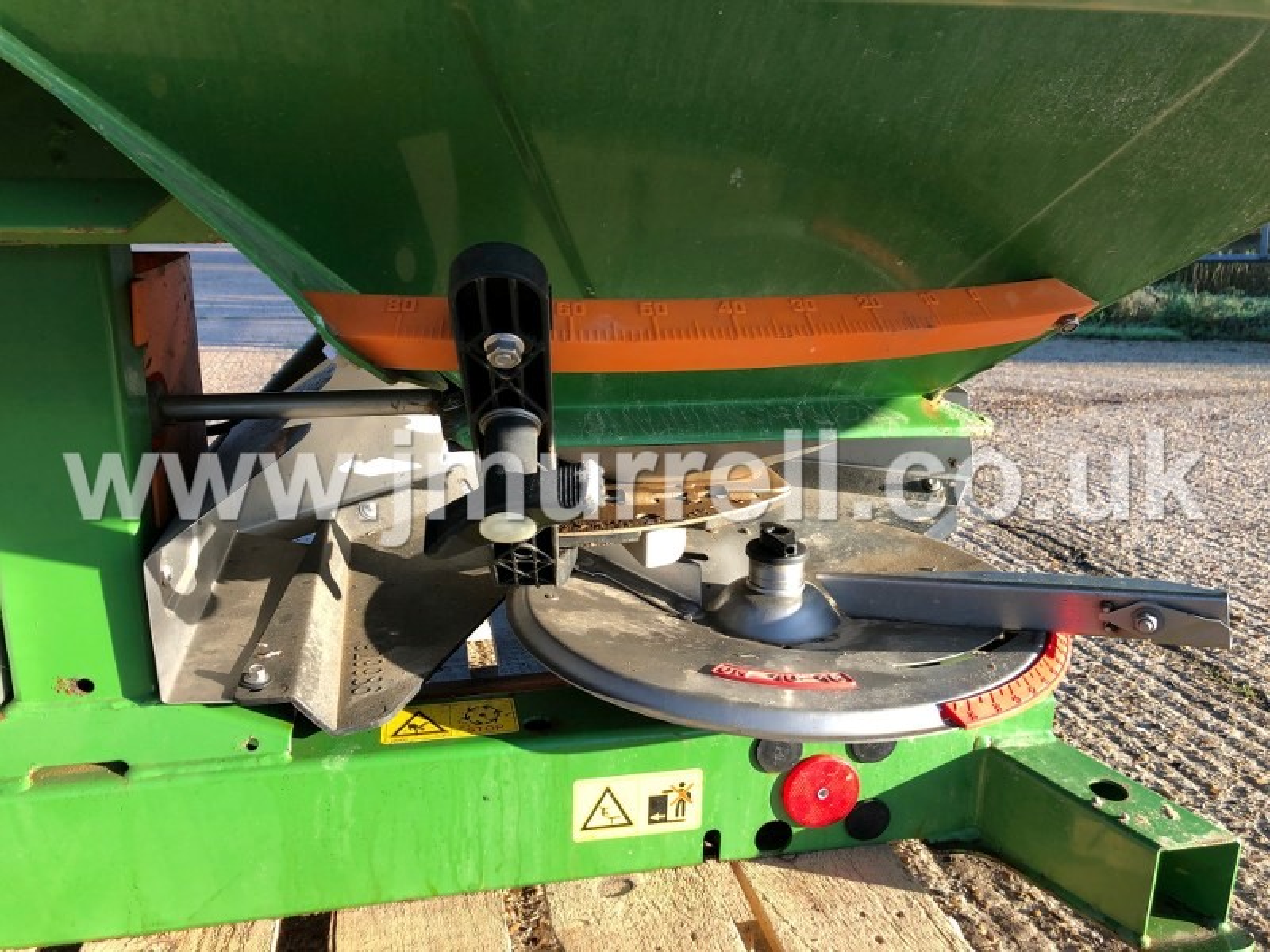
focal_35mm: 28
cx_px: 635
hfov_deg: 63.4
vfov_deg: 49.7
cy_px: 476
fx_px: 1027
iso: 20
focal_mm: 3.99
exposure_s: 1/195
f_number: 1.8
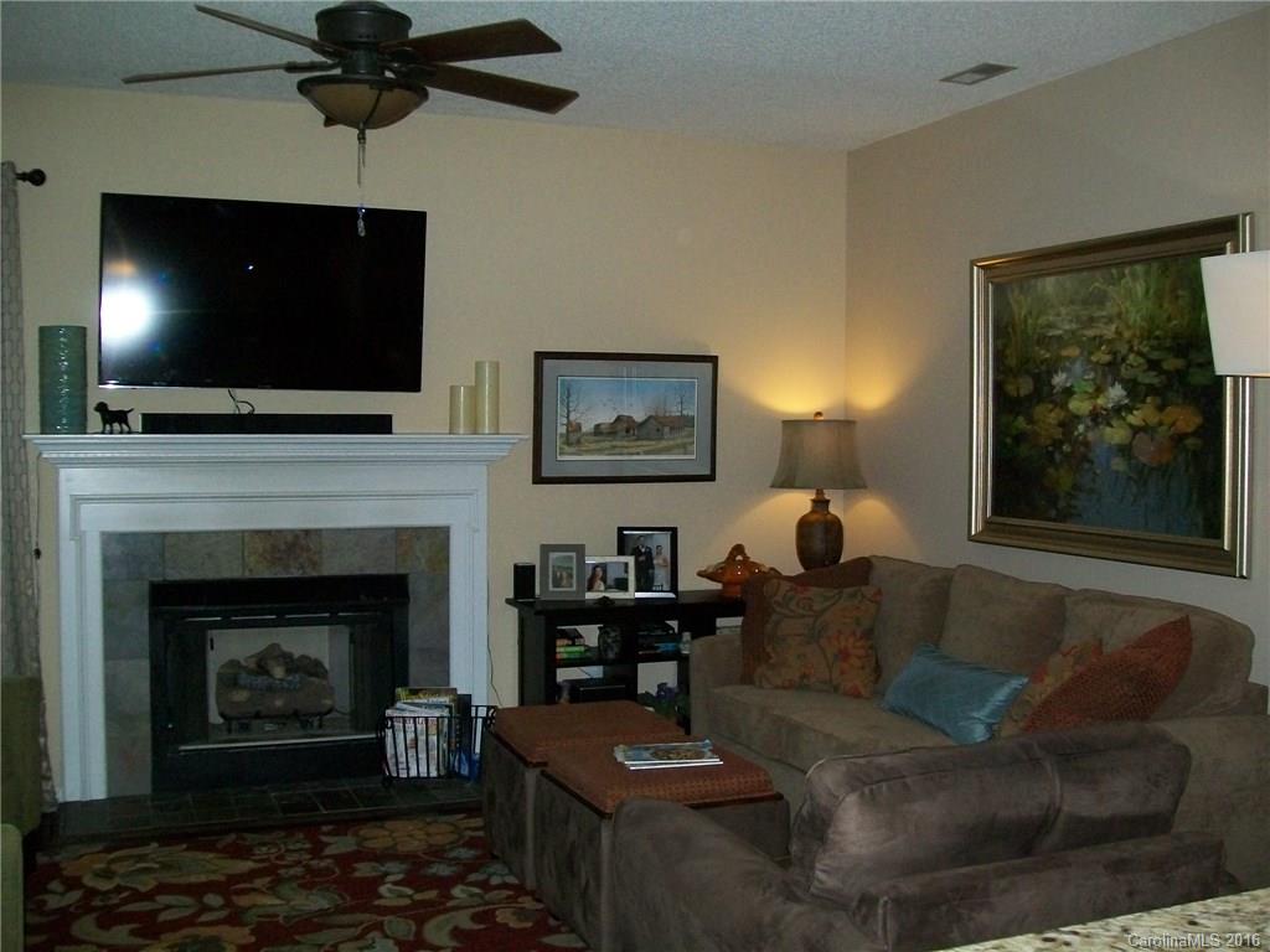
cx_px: 635
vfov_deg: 39.7
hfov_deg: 51.4
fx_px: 1321
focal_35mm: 36
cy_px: 476
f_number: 2.7
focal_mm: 6
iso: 160
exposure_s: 1/60
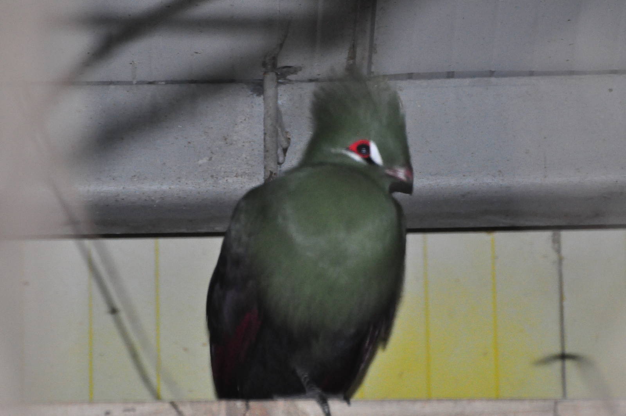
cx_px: 313
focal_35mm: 390
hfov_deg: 5.3
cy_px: 208
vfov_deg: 3.5
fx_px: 6774
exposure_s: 1/60
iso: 3200
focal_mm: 260
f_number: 5.6
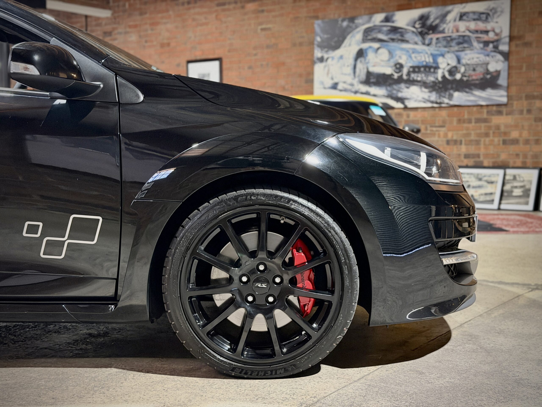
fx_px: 752
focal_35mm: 48
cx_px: 271
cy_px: 204
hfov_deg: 39.7
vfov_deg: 30.3
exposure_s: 1/25
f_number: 1.78
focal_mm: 6.76
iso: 640
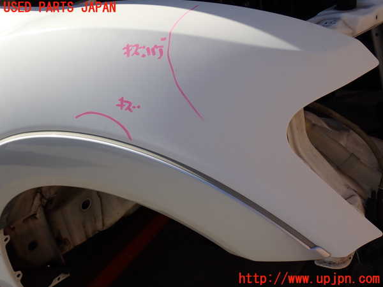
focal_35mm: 44
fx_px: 487
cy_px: 144
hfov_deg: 42.9
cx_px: 192
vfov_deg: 32.9
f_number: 4
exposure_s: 1/800
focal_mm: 7.84
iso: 100
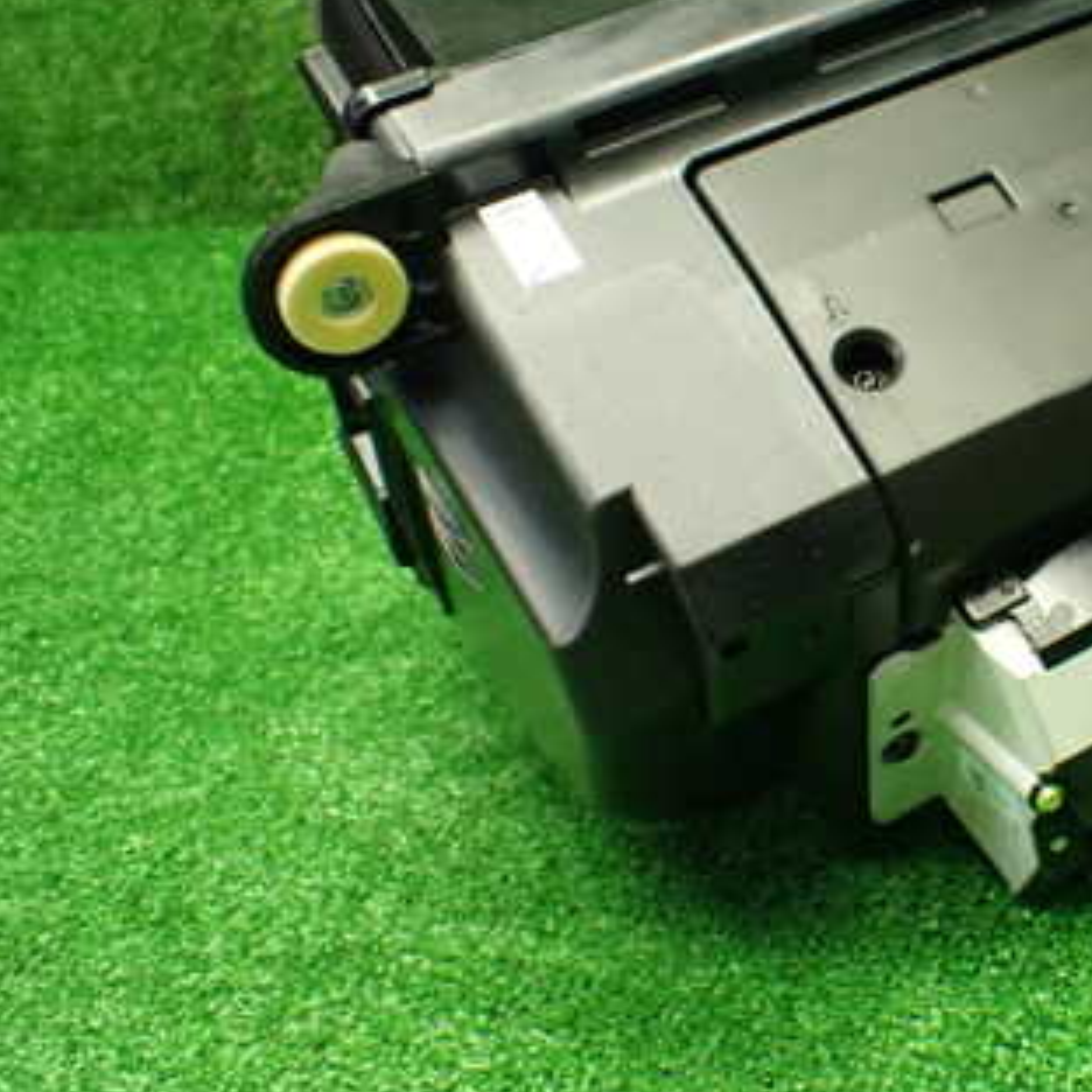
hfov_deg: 31.4
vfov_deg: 33.3
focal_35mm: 51
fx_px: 1820
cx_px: 1036
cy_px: 430
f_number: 2.3
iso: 800
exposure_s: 1/100
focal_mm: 5.4
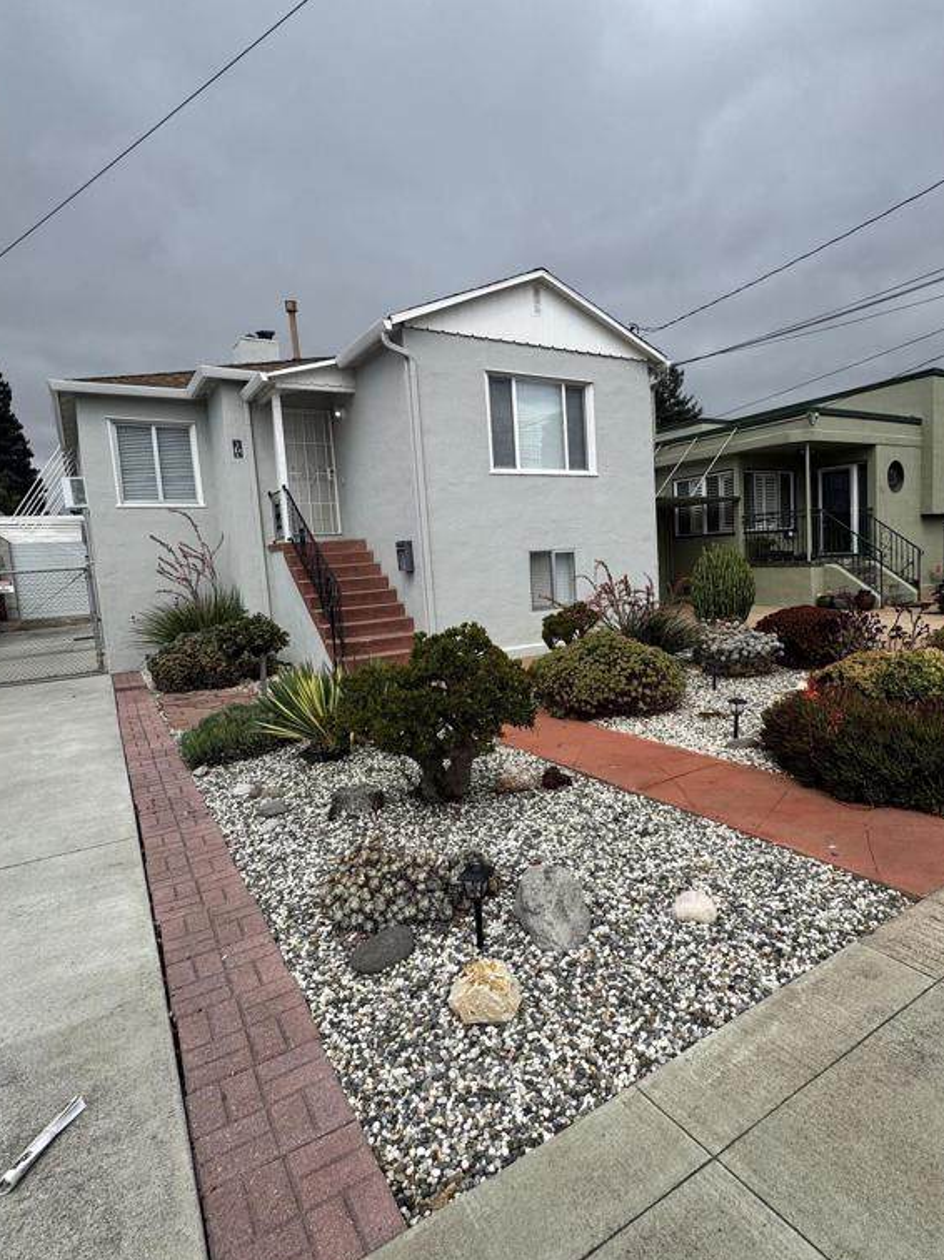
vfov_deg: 84.7
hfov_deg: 68.3
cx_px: 542
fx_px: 691
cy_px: 638
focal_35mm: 19
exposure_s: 1/2674
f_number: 2.2
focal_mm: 2.22
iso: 50
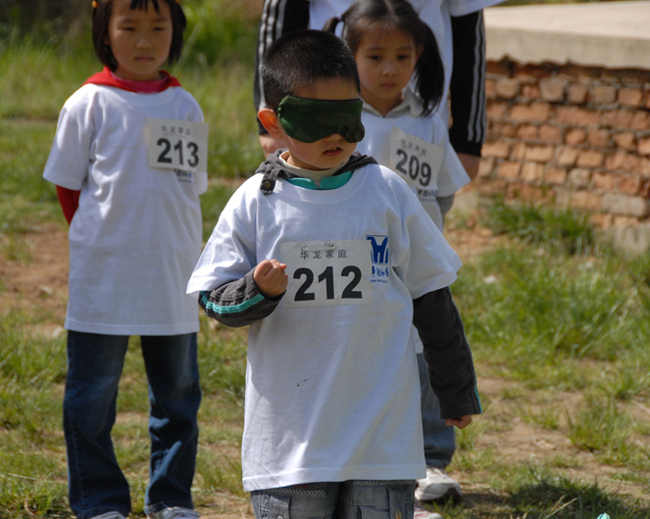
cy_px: 258
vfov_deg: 7.6
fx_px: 3923
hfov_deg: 9.5
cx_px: 322
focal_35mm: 204
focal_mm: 120
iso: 400
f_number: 6.3
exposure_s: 1/1250
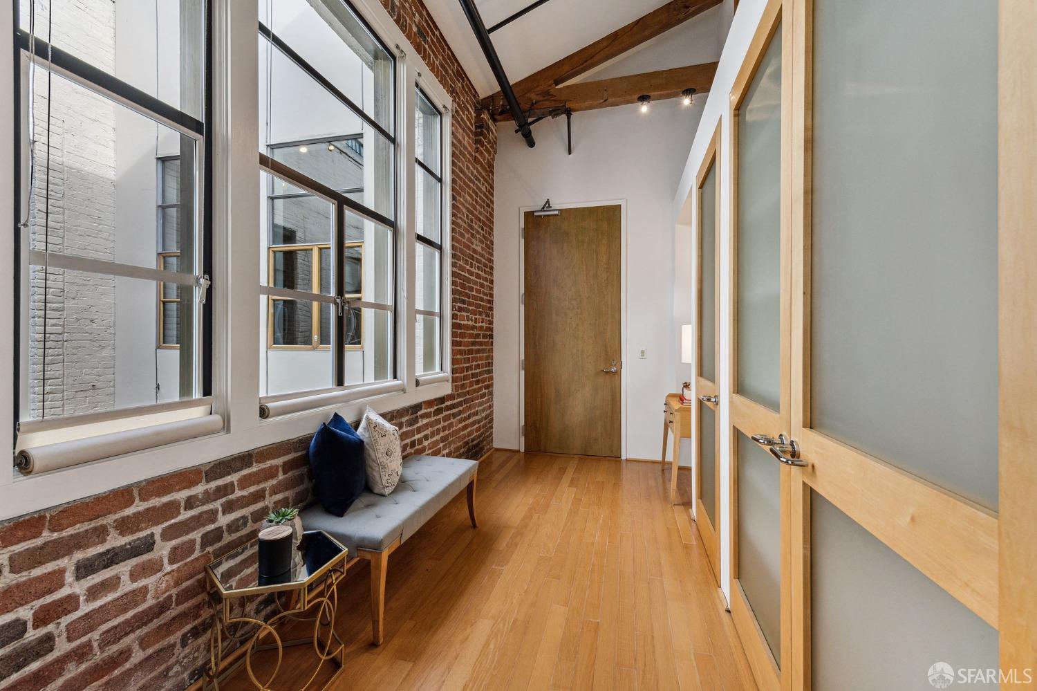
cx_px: 518
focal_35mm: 15
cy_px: 346
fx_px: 432
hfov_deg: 100.4
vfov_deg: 77.3
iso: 400
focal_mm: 15
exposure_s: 1/25
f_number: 11
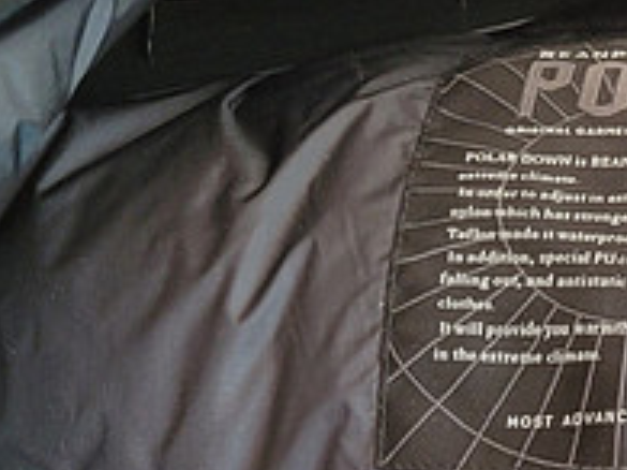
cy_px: 792
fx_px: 2317
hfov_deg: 14.3
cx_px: 984
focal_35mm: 128
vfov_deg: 10.9
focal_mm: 7
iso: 250
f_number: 1.8
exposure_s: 1/50
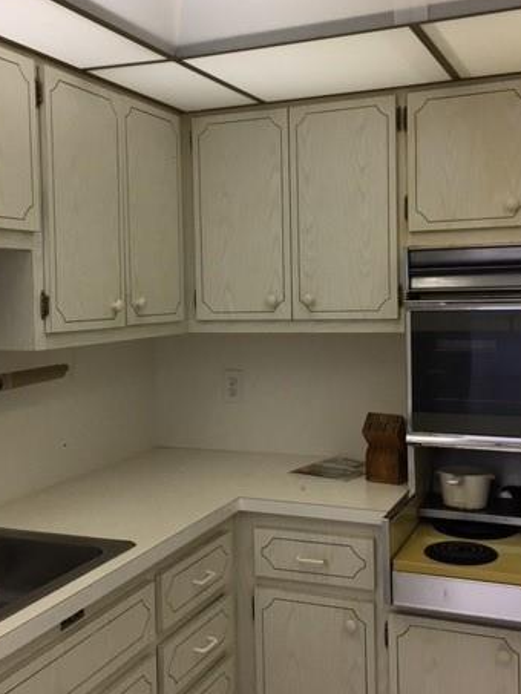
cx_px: 250
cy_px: 326
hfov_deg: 35.1
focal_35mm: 41
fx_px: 822
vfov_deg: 45.7
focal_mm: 4.15
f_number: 2.2
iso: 25
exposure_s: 1/30
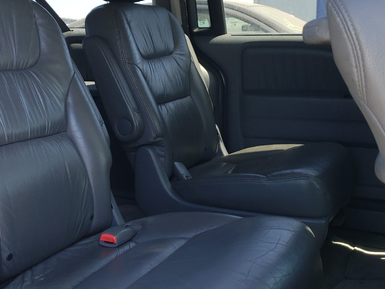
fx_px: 523
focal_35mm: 47
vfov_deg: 30.9
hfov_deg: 39.9
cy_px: 156
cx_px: 125
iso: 50
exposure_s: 1/182
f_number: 1.5
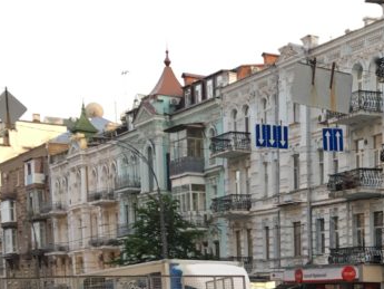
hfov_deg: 21.4
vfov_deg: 16.1
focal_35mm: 86
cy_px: 398
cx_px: 441
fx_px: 954
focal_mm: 4.15
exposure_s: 1/33
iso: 32
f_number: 2.2
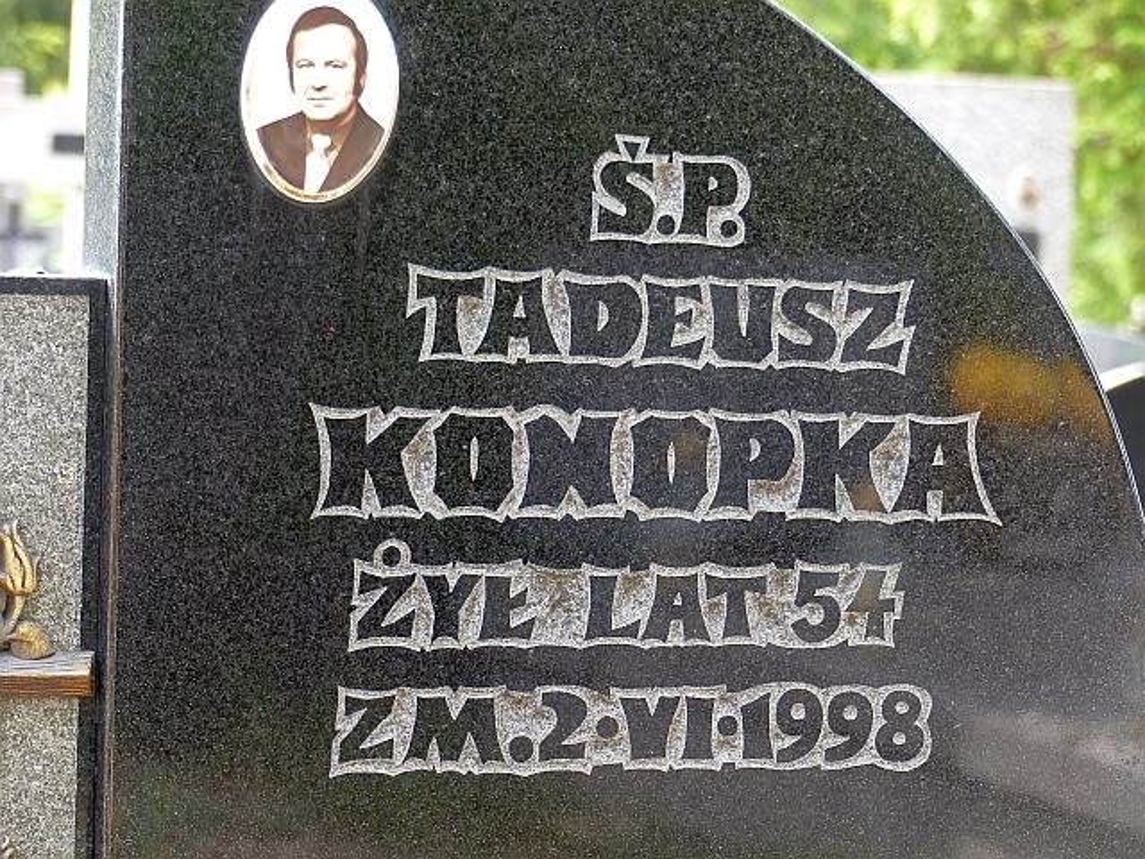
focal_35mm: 170
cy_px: 430
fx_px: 5623
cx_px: 572
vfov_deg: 8.7
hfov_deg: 11.6
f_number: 2.8
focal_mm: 30.6
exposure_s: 1/125
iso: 100
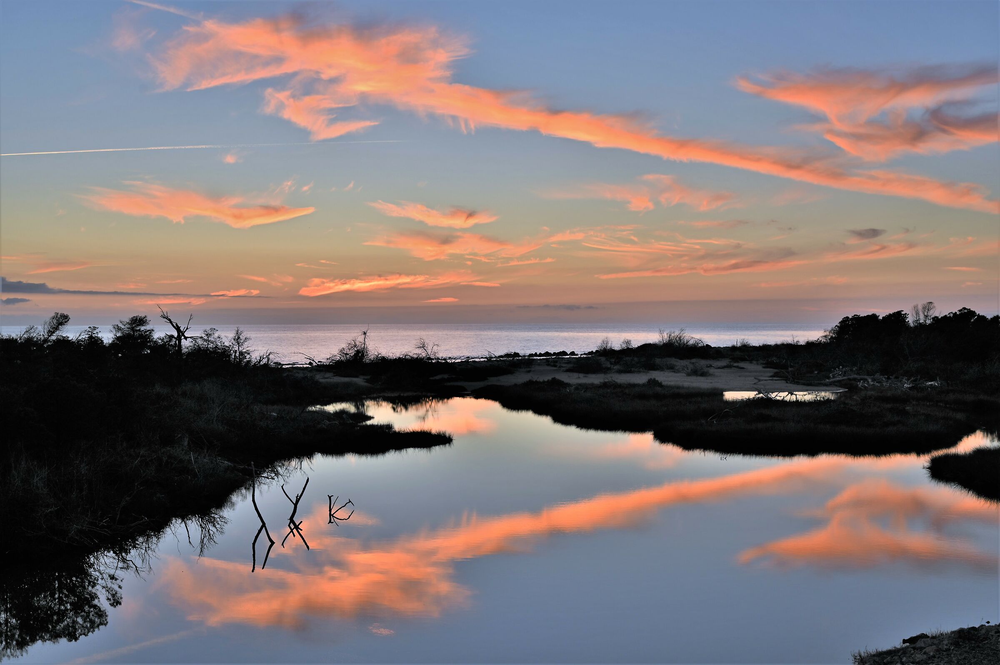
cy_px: 332
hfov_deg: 45.5
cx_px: 500
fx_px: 1193
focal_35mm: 43
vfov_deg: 31.1
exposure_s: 1/40
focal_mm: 43
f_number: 8
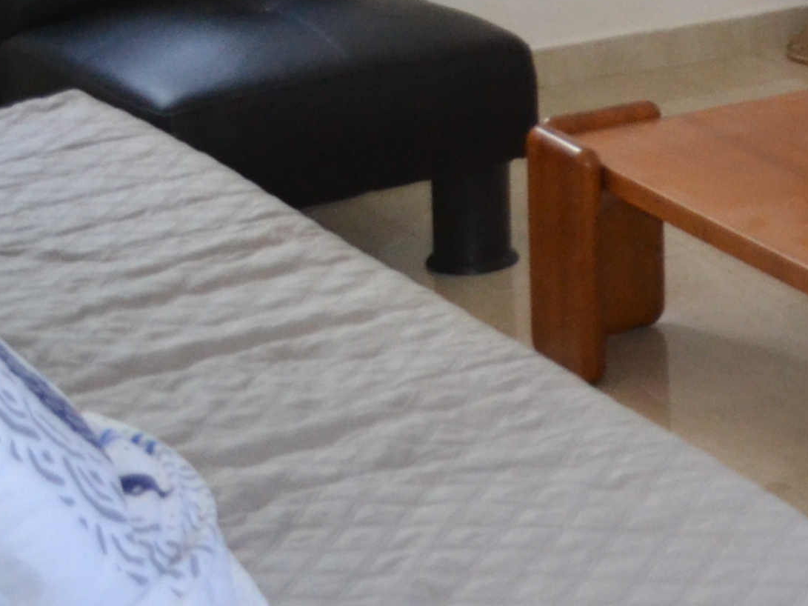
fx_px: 3127
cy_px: -265
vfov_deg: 10.7
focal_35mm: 134
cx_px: 1534
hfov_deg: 13.1
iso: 1600
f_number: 3.8
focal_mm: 22
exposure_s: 1/60
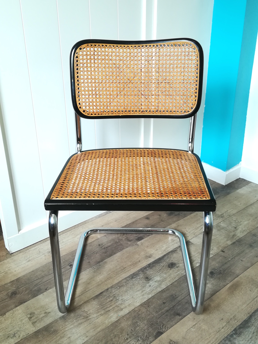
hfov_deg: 41.8
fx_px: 338
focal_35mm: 34
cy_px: 172
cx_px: 129
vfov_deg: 54.0
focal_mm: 3.83
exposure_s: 1/30
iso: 100
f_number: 2.2
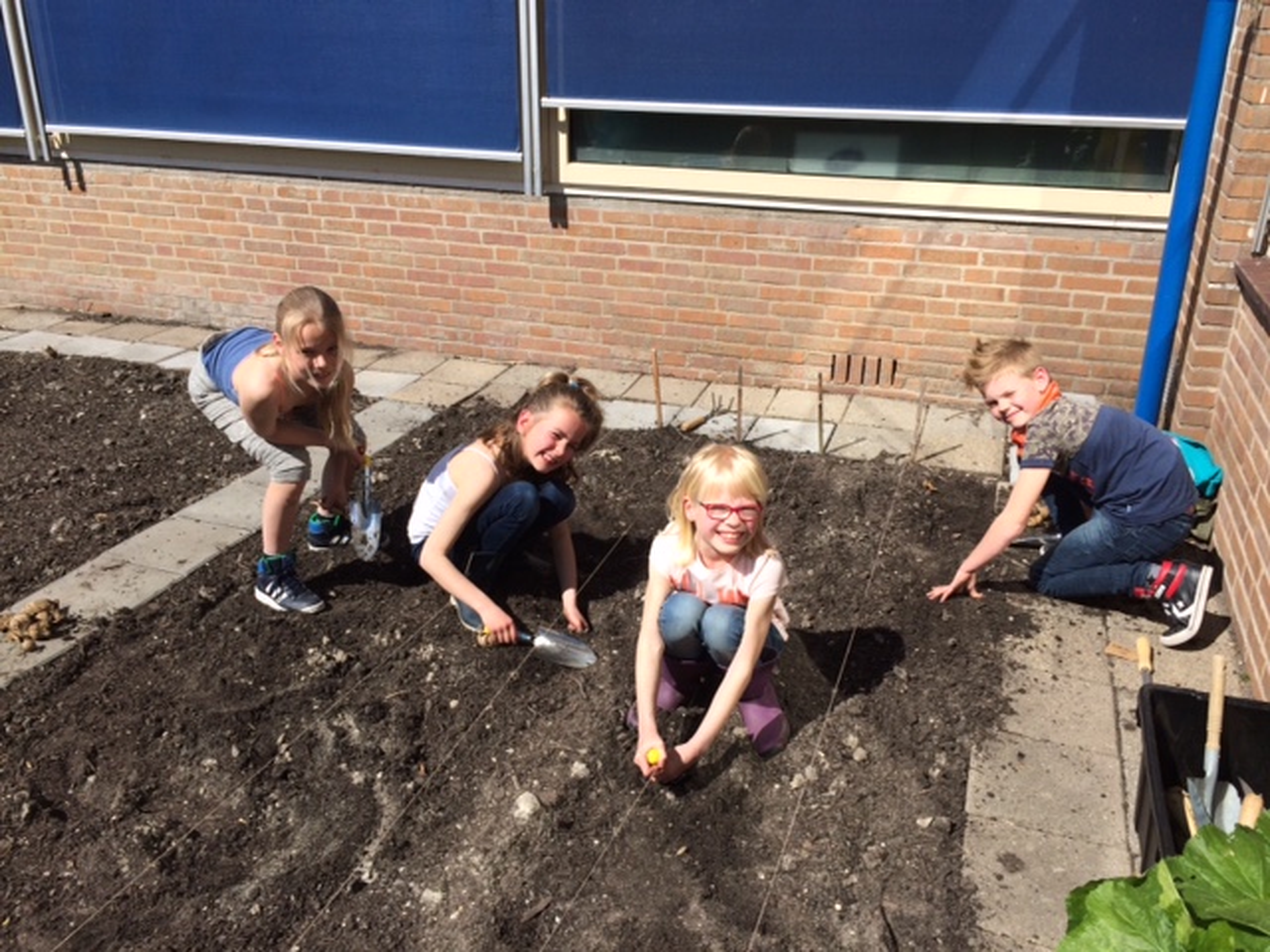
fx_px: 1064
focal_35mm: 29
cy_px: 476
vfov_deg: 48.2
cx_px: 635
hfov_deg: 61.7
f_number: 2.2
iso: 32
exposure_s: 1/2415
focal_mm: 4.15
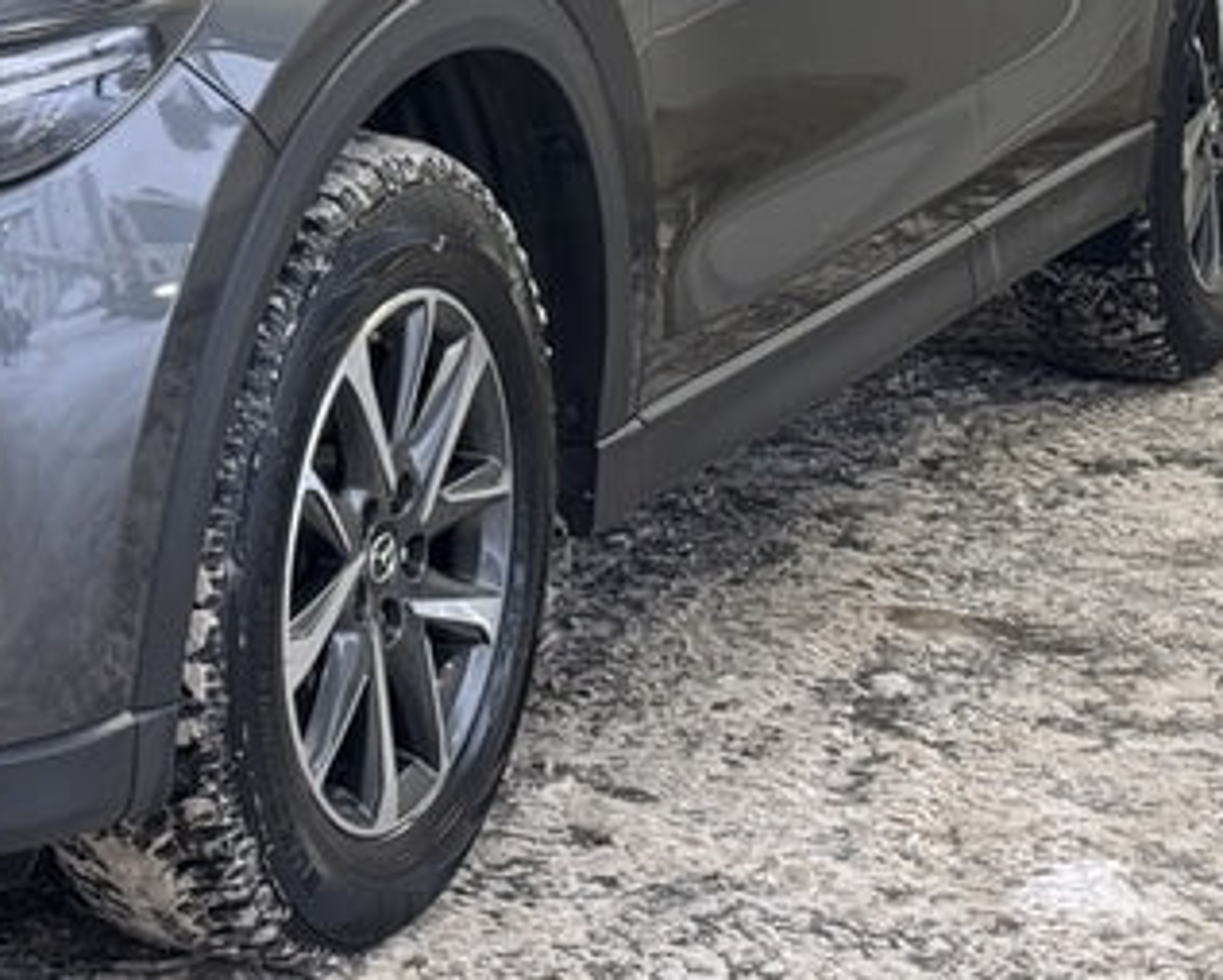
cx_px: -139
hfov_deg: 14.1
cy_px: -60
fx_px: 4817
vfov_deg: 11.5
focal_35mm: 133
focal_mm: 6.76
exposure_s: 1/100
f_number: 1.78
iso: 80
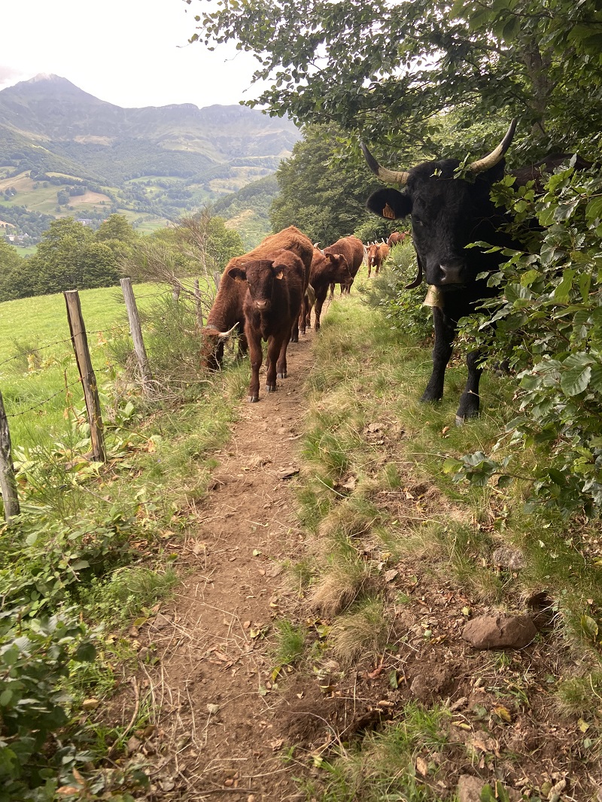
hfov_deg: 53.1
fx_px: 603
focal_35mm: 26
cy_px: 401
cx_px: 301
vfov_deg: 67.3
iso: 40
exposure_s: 1/122
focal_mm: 4.25
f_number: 1.8
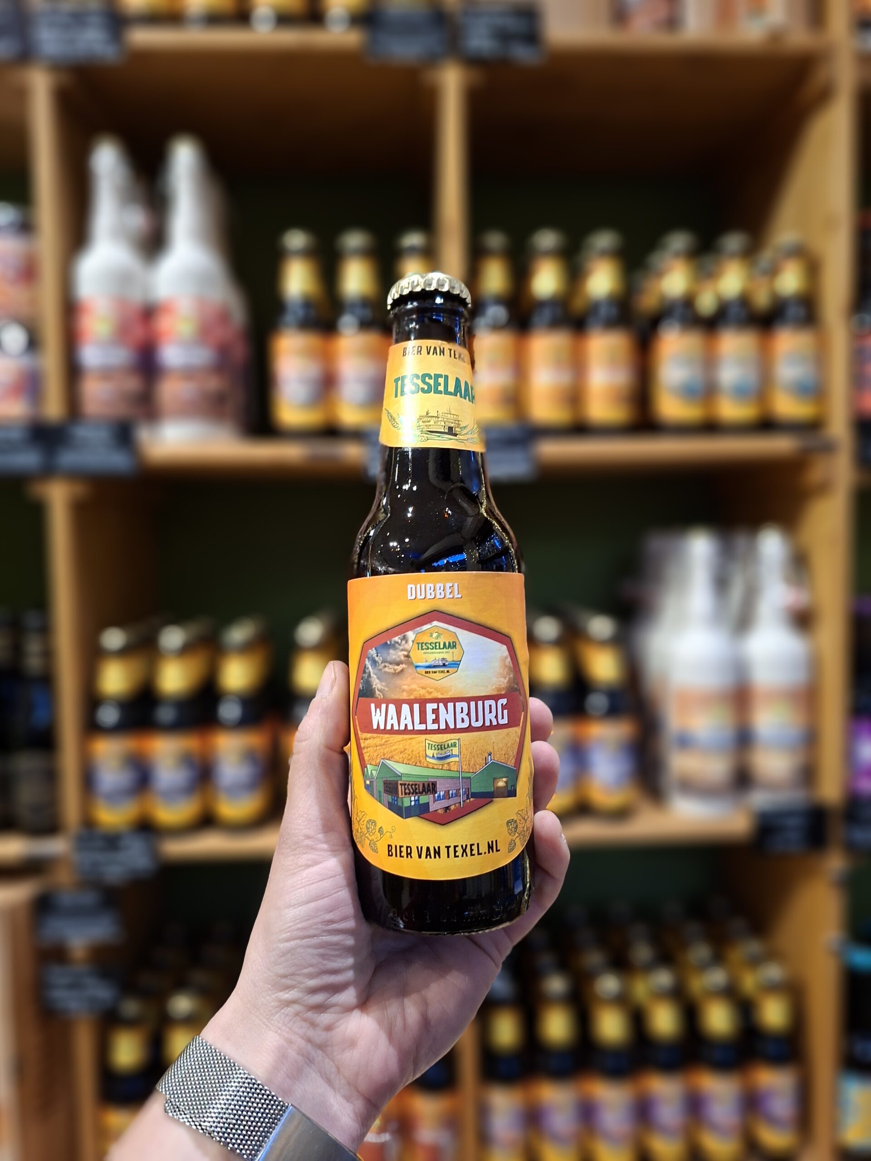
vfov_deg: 73.9
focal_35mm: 23
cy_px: 580
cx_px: 436
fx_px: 772
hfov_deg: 58.9
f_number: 1.8
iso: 320
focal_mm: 5.54
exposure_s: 1/33
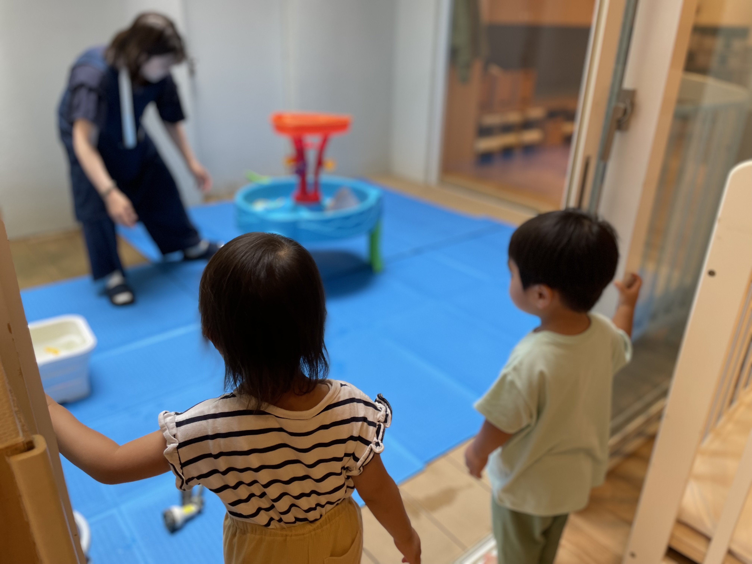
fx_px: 565
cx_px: 376
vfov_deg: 53.1
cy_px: 282
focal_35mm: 26
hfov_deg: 67.3
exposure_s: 1/120
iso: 64
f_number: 1.6
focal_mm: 4.2
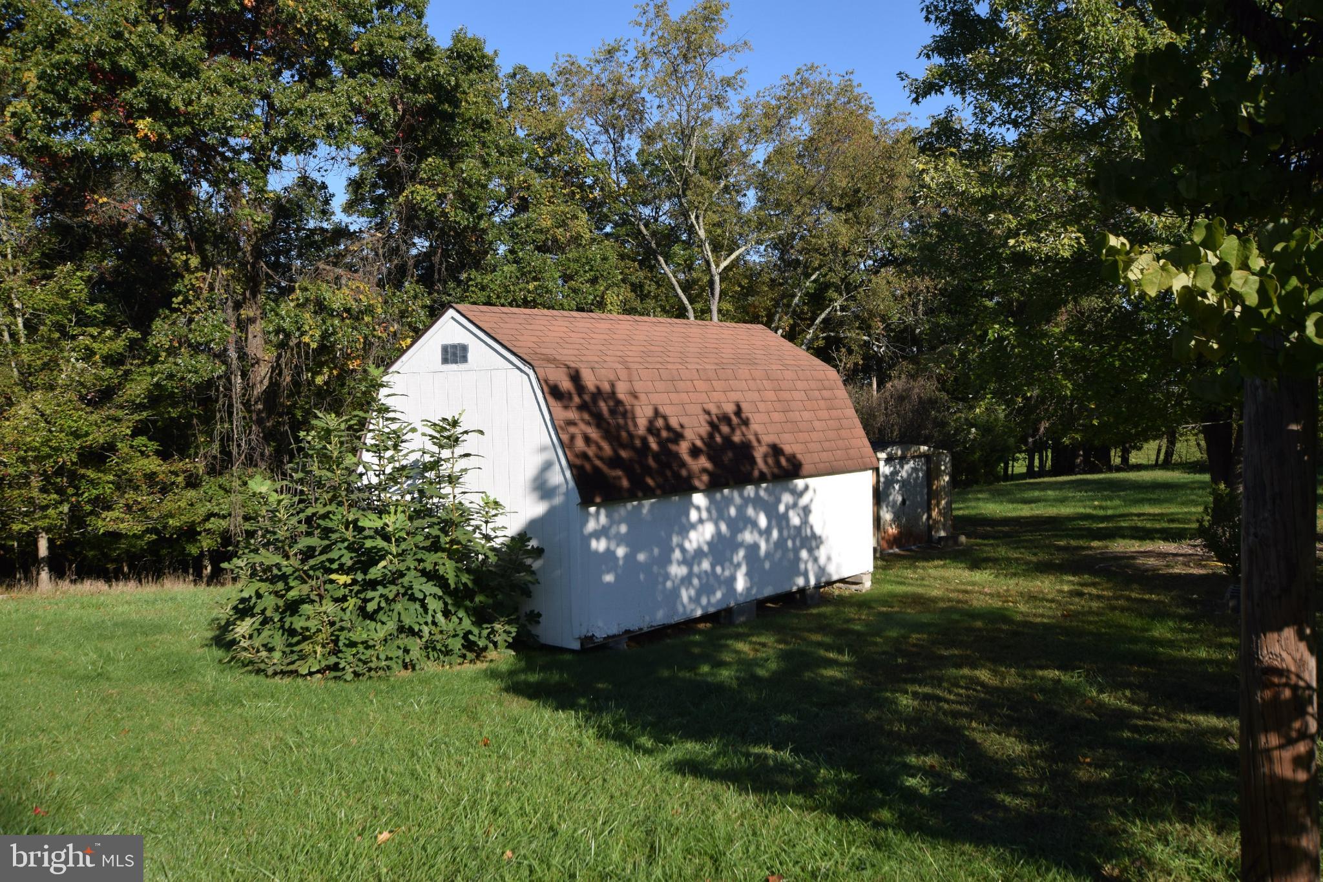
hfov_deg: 61.9
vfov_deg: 43.6
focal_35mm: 30
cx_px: 662
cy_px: 441
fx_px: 1102
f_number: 9
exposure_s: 1/320
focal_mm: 20
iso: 200
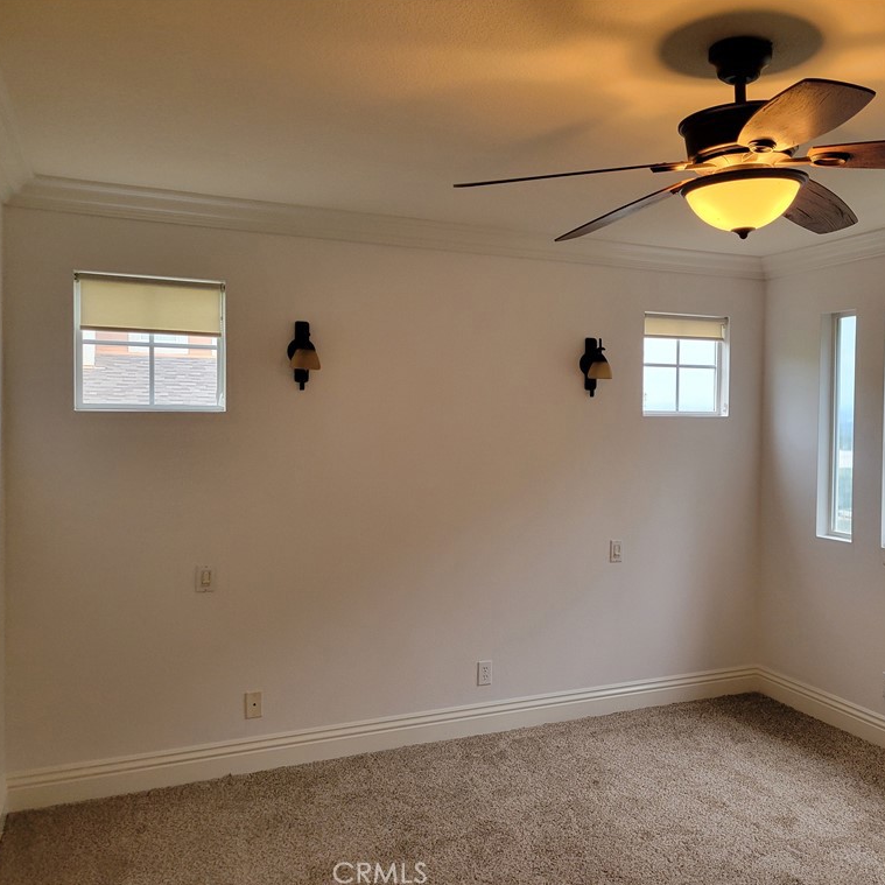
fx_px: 897
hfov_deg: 51.8
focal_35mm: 31
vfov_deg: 52.5
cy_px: 442
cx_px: 566
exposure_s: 1/120
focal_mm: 5.4
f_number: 1.8
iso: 250
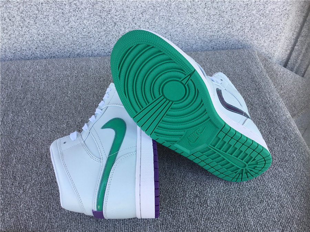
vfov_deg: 45.4
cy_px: 116
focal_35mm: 31
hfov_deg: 58.4
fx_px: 278
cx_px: 155
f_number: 2.4
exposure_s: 1/144
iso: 25
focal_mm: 3.3
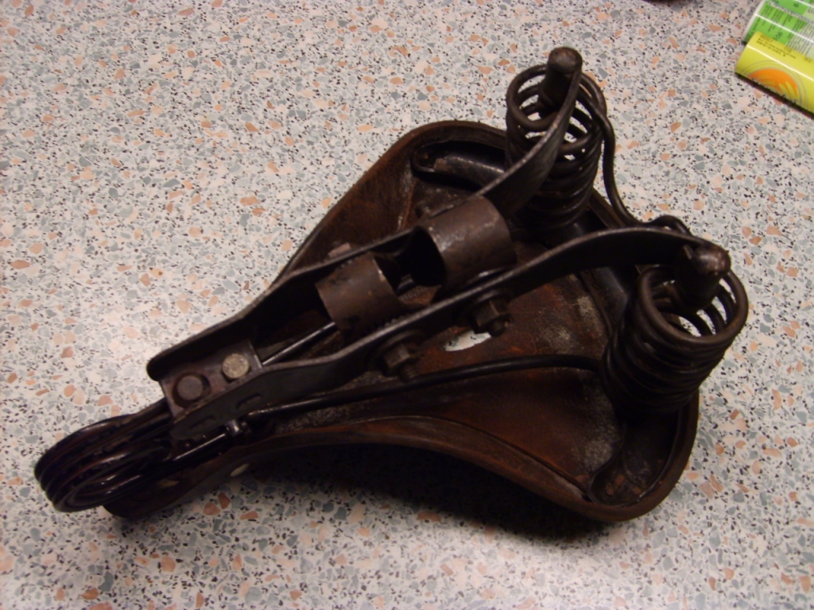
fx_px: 823
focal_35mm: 35
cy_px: 305
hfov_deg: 52.6
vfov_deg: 40.7
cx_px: 407
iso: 86
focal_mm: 5.8
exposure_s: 1/30
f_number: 2.8
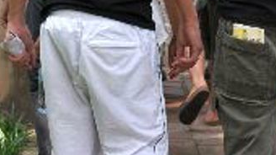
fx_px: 1945
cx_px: 180
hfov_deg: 8.1
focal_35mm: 266
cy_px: 3
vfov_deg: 4.6
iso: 200
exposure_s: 1/160
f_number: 6.3
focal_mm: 36
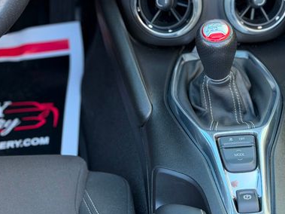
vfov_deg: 18.2
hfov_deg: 23.9
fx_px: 667
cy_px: 84
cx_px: 213
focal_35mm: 81
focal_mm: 6.76
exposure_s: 1/83
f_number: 1.78
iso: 100
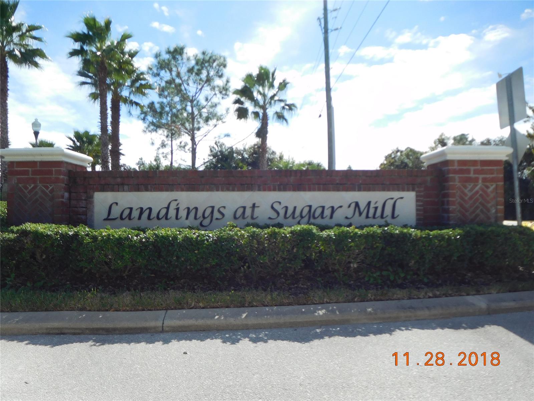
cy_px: 200
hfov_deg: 69.4
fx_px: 386
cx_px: 267
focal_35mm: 25
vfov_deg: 54.9
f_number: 6.8
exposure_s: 1/320
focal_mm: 4.5
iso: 125
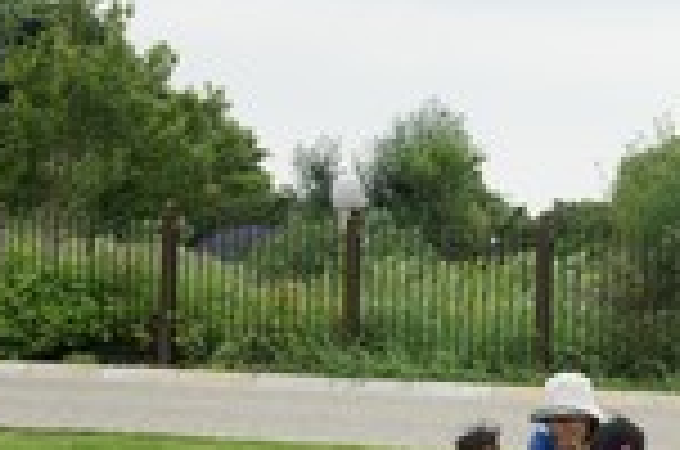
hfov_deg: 15.5
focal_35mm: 131
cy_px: 328
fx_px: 2475
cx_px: 617
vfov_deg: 10.4
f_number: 8
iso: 200
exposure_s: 1/200
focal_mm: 33
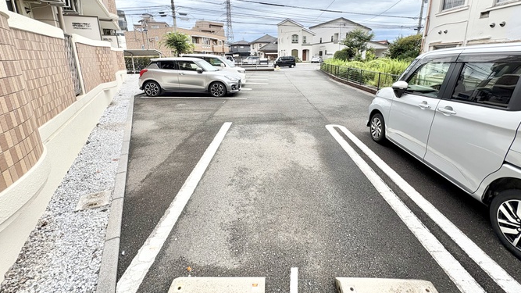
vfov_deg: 66.0
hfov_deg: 99.3
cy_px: 109
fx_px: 221
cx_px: 269
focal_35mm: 16
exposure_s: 1/812
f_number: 2.2
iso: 40
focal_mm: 2.22
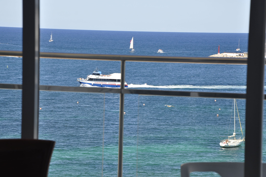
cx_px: 131
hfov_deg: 17.6
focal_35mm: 117
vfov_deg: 11.7
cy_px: 91
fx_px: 860
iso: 200
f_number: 10
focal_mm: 75
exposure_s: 1/250
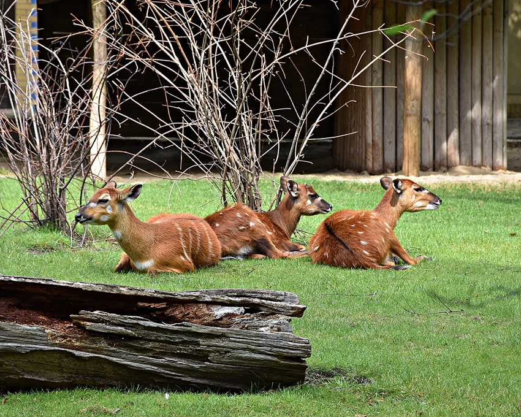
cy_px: 209
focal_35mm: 190
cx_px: 250
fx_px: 2930
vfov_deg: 8.1
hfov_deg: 10.2
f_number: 8
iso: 400
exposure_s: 1/250
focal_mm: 112
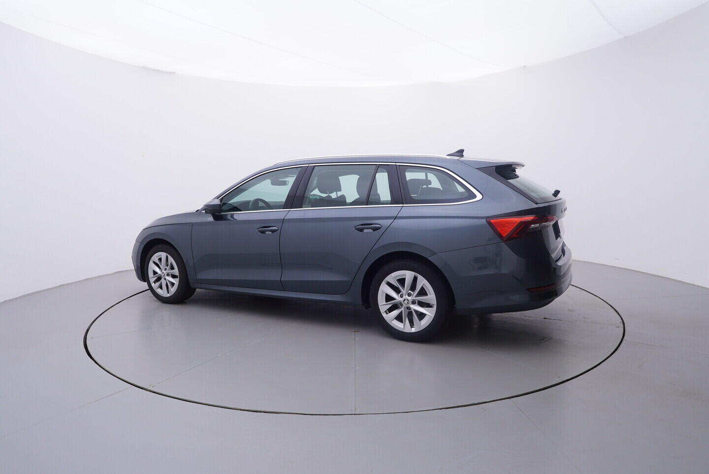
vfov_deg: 56.2
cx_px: 354
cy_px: 237
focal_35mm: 22
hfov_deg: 77.3
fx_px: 443
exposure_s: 1/80
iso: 200
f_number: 5
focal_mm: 15
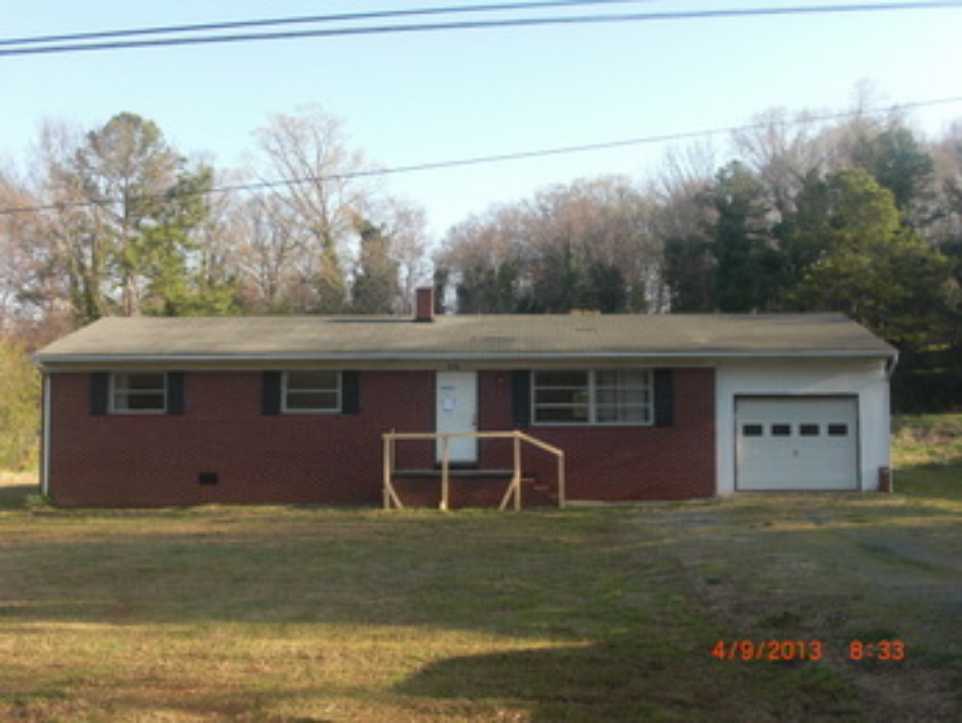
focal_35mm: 43
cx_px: 481
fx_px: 1196
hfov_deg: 43.8
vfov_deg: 33.6
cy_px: 362
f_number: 3.1
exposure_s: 1/200
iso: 50
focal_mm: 7.6
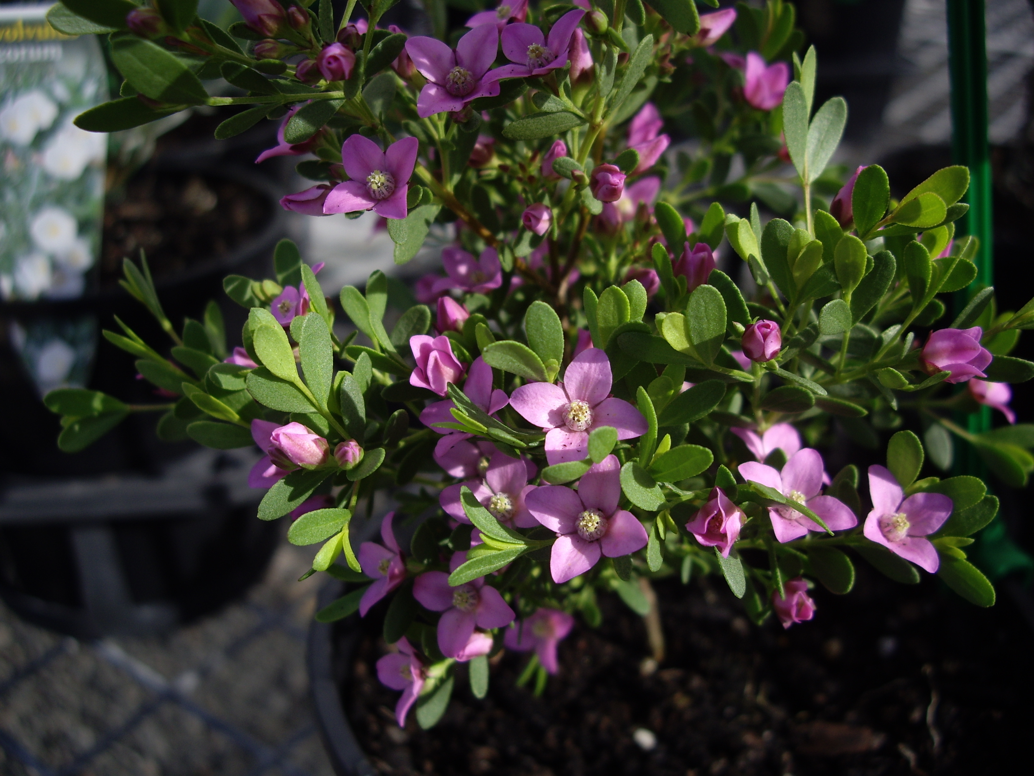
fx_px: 1135
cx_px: 517
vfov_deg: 37.7
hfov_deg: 49.0
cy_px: 388
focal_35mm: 38
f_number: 2.8
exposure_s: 1/320
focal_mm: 7.9
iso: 50
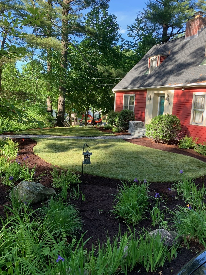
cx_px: 103
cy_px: 138
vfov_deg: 67.3
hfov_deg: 53.1
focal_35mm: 26
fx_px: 206
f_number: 1.8
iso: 25
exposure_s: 1/179
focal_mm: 4.25
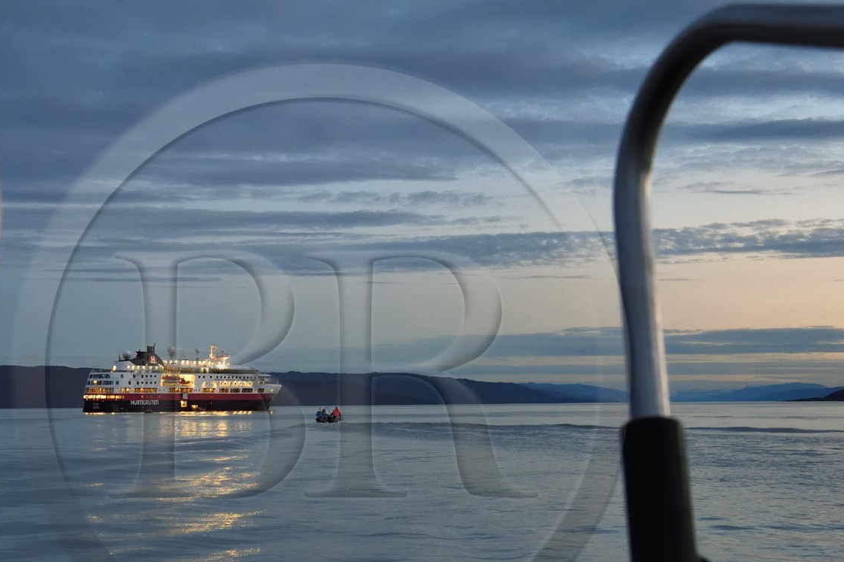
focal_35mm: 57
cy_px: 375
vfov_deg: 23.6
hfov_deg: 34.9
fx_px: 1335
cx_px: 321
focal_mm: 40
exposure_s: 1/100
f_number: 6.3
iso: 3200
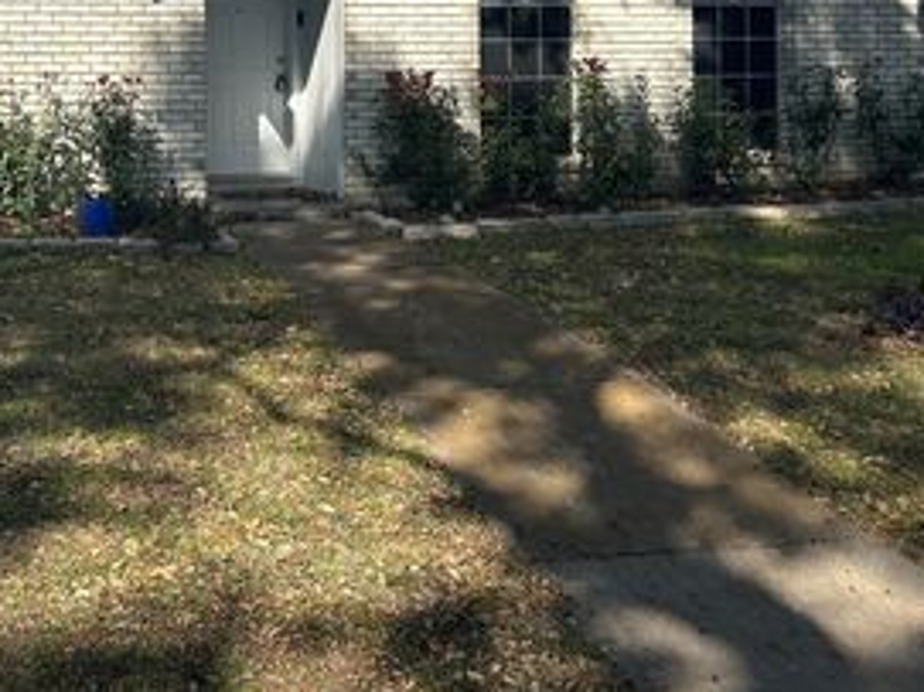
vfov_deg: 29.0
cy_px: 60
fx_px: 1281
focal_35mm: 48
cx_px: 215
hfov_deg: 38.5
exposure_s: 1/5076
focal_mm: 5.7
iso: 50
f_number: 1.5
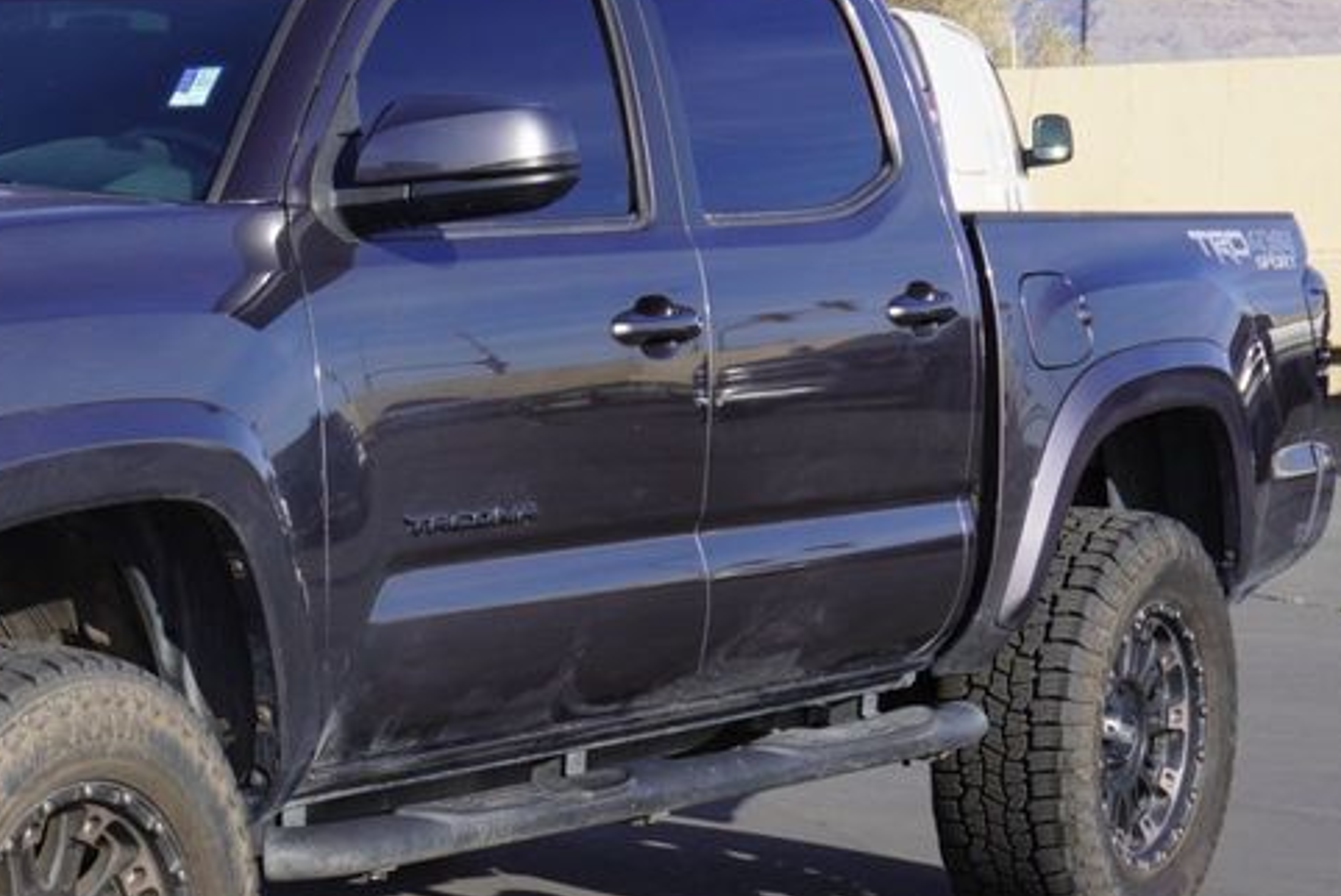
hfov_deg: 18.8
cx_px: -42
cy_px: 598
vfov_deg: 13.0
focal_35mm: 105
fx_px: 3916
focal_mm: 33
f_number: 9
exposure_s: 1/100
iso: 100
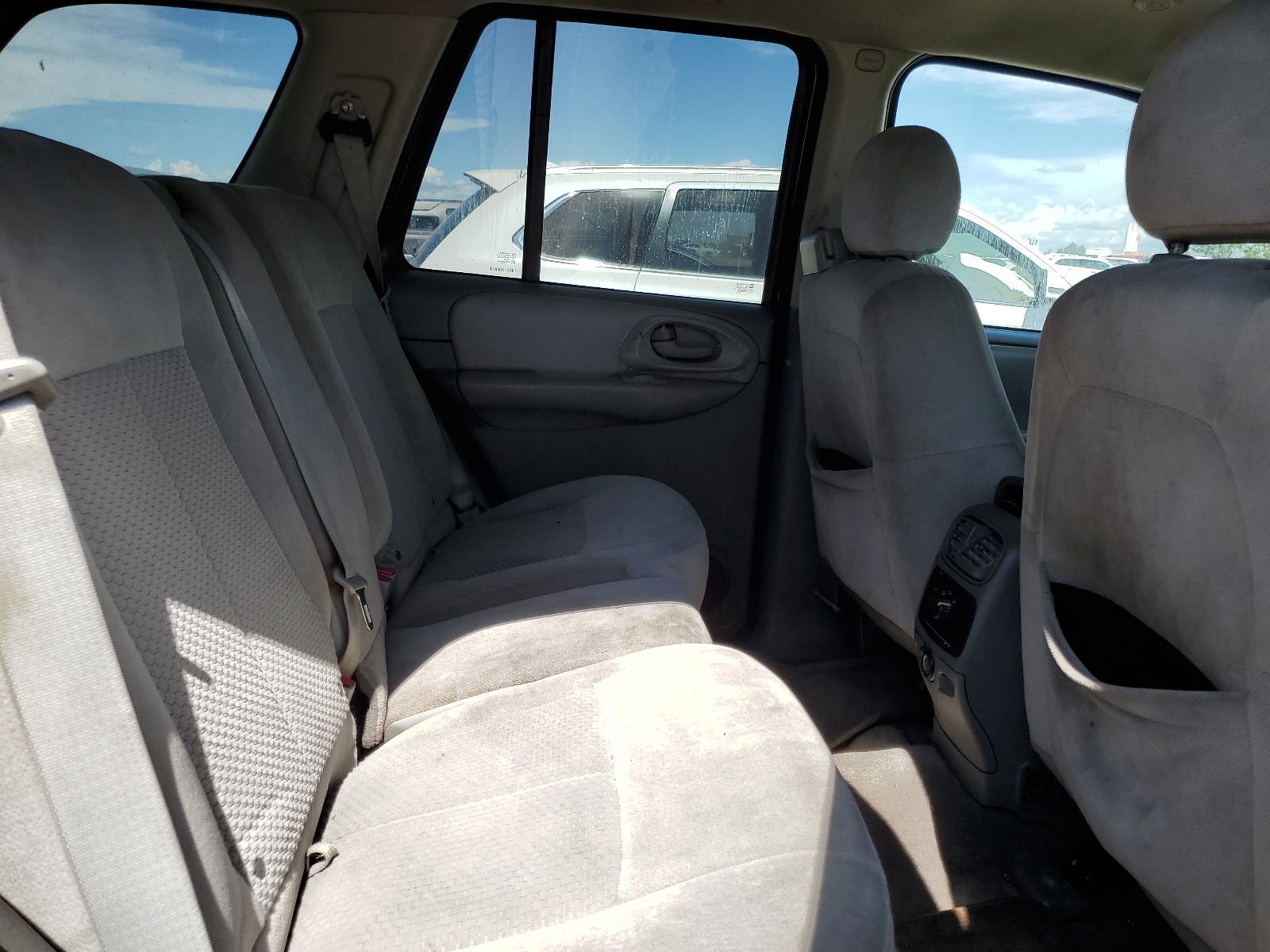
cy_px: 476
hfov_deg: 67.3
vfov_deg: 53.1
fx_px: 954
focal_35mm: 26
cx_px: 635
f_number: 1.5
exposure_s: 1/1667
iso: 50
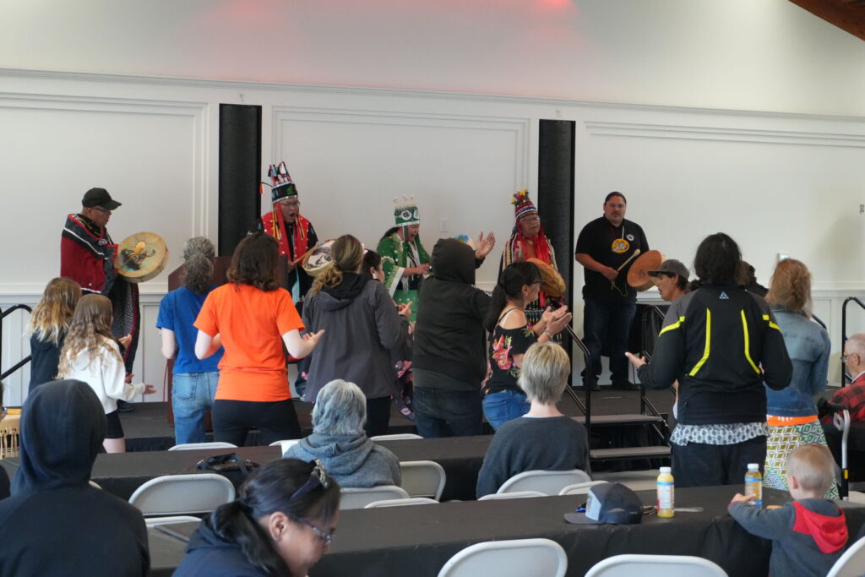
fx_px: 1802
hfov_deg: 27.0
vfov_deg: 18.2
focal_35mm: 75
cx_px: 432
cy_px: 288
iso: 4000
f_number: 5.6
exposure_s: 1/160
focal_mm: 50
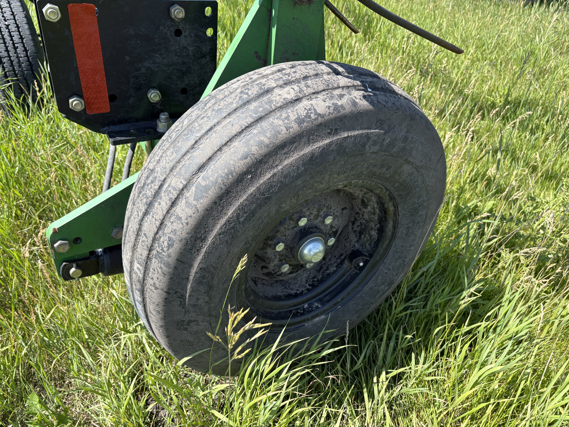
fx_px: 427
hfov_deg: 67.3
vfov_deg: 53.1
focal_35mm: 26
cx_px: 284
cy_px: 214
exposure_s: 1/973
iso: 50
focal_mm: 5.96
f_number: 1.6
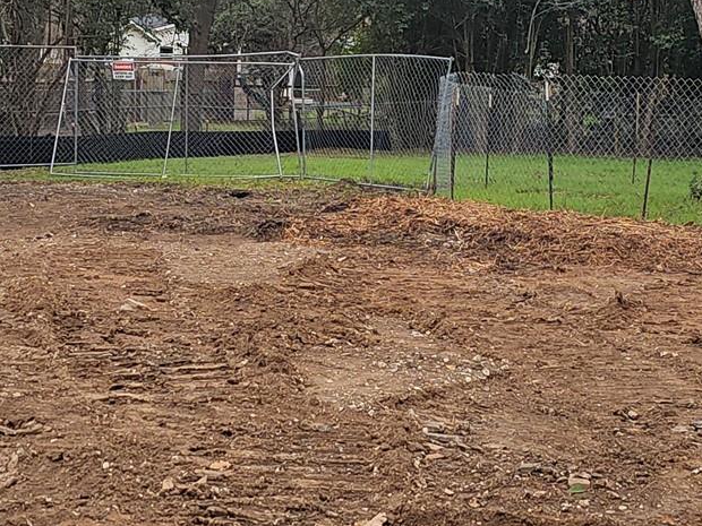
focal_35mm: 76
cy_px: 148
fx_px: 1541
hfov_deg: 25.7
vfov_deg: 19.3
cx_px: 343
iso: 12
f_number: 1.7
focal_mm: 6.3
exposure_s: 1/120
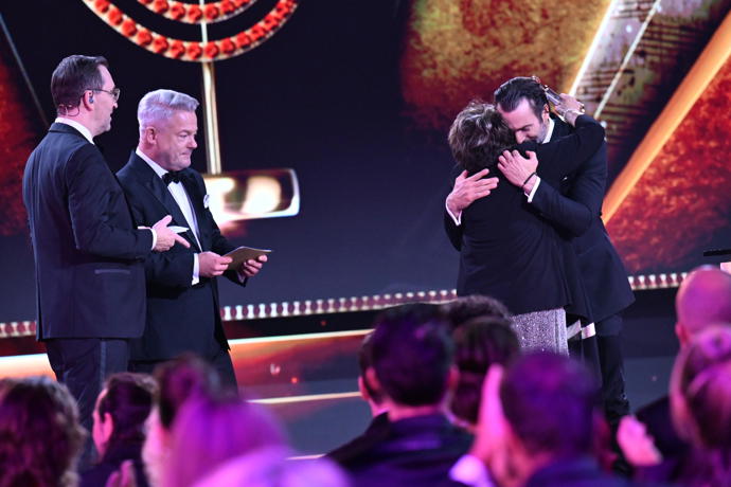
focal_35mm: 270
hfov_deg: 7.6
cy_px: 244
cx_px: 366
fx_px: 5482
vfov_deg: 5.1
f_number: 3.5
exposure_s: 1/125
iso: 3200
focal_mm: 180
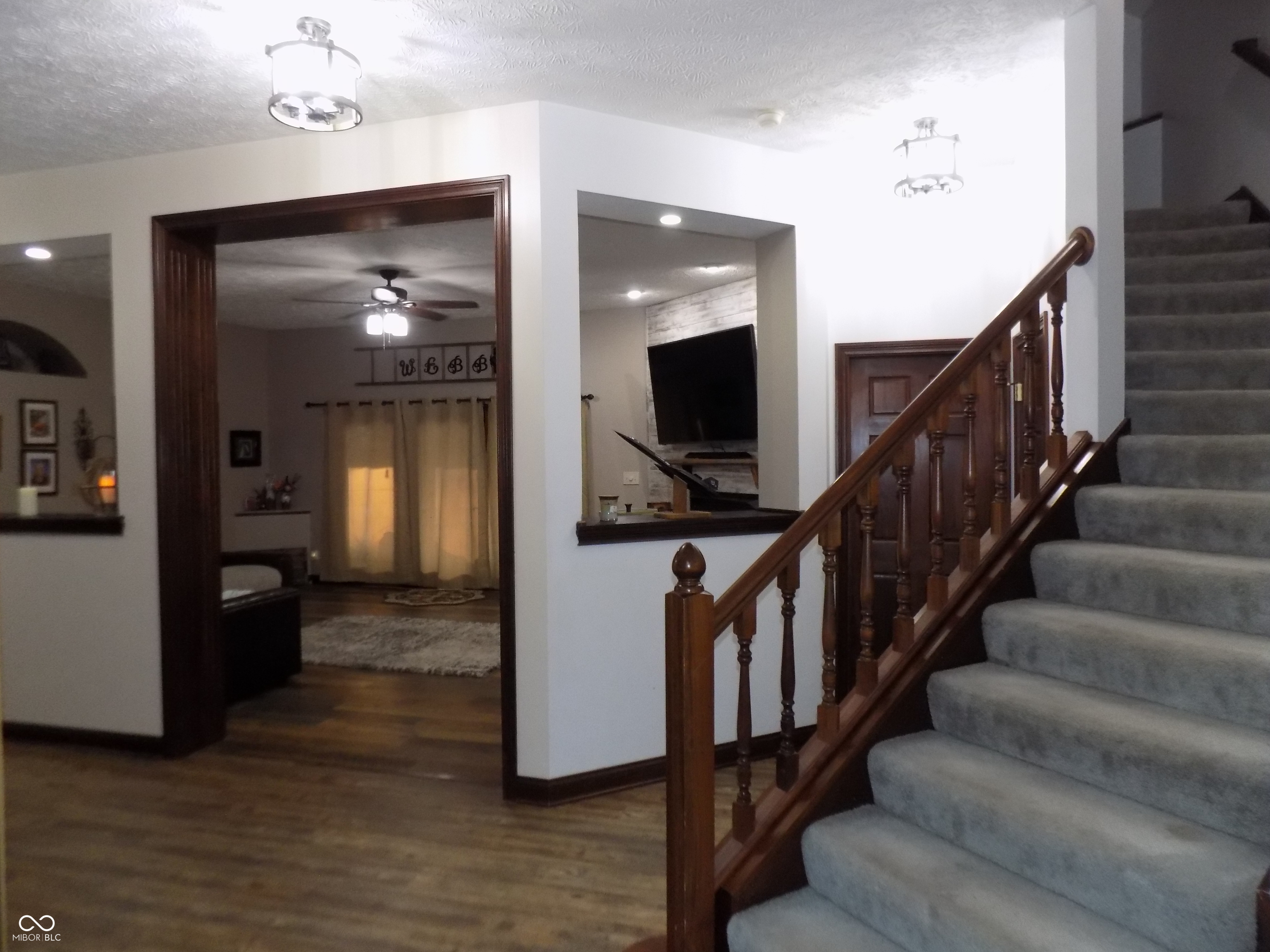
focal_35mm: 23
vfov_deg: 58.9
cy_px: 476
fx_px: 844
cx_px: 635
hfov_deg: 73.9
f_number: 3.1
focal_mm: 4
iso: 400
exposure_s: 1/30
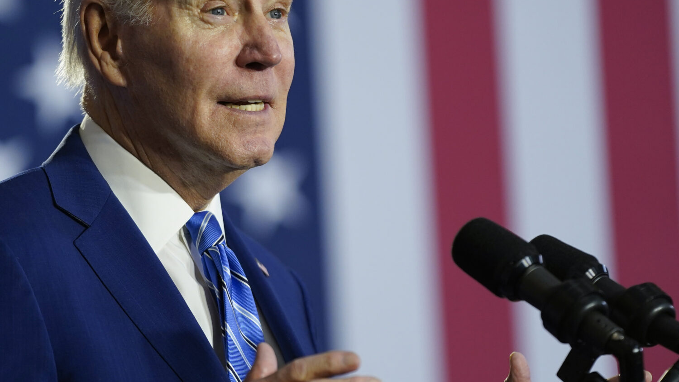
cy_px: 203
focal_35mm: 329
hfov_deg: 6.6
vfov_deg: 3.7
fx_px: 5924
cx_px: 268
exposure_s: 1/400
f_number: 2.8
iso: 1250
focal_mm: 184
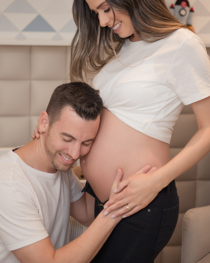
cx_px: 99
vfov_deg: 24.1
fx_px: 614
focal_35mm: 79
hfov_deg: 19.4
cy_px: 99
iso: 320
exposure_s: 1/160
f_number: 2.8
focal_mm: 62
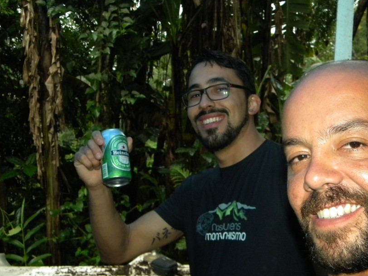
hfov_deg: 36.7
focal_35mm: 52
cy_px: 164
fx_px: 553
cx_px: 211
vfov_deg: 28.0
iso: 400
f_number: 3.8
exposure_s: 1/30
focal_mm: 7.3
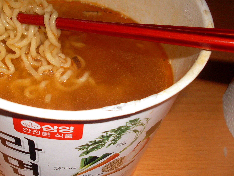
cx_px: 66
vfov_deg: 23.6
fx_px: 419
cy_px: 63
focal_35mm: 62
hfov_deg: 30.8
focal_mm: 6.3
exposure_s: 1/45
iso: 100
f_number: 2.8
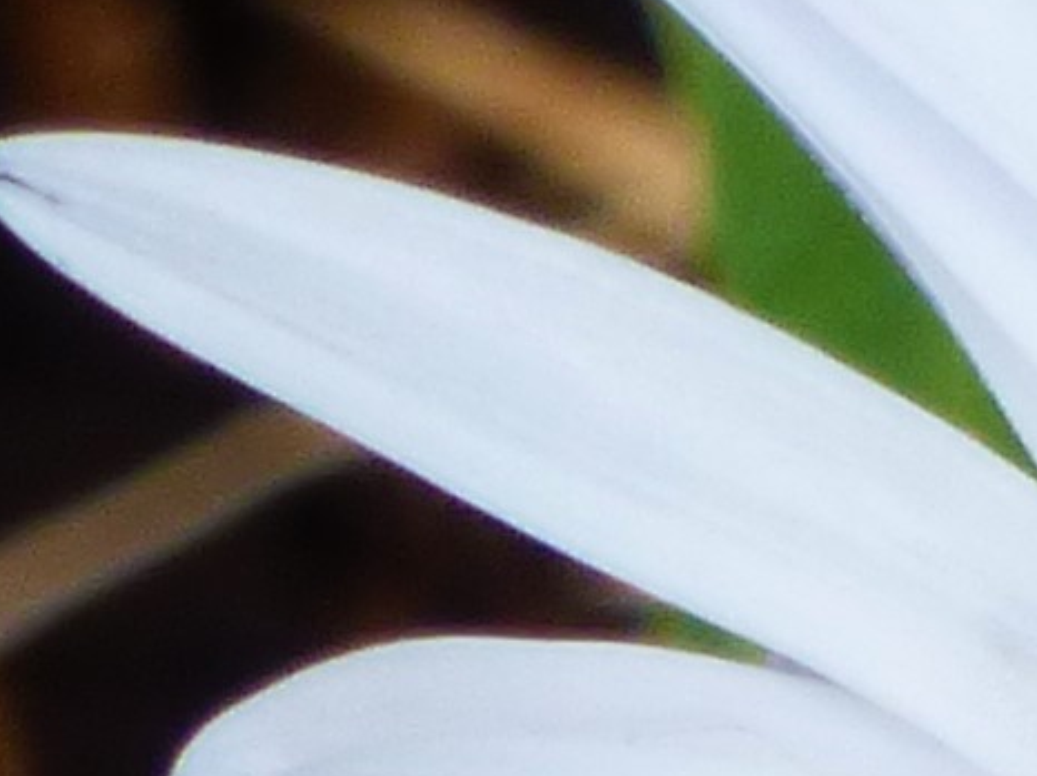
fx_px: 62848
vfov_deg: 0.7
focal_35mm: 2099
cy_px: 1068
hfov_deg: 0.9
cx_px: 1563
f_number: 5.5
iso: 100
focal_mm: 49.1
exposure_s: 1/250
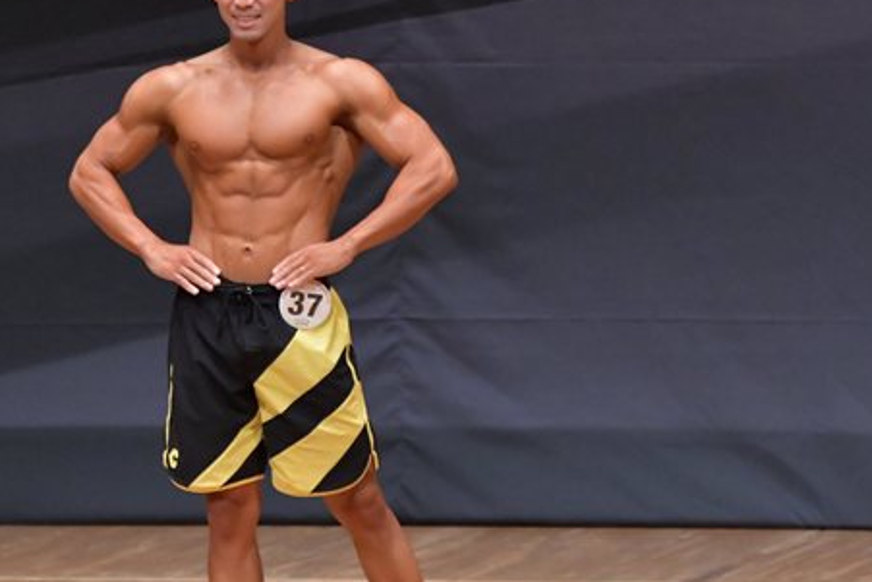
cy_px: 315
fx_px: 12478
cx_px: 314
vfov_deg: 2.7
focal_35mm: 515
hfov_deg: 4.0
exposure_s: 1/400
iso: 6400
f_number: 5.6
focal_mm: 200
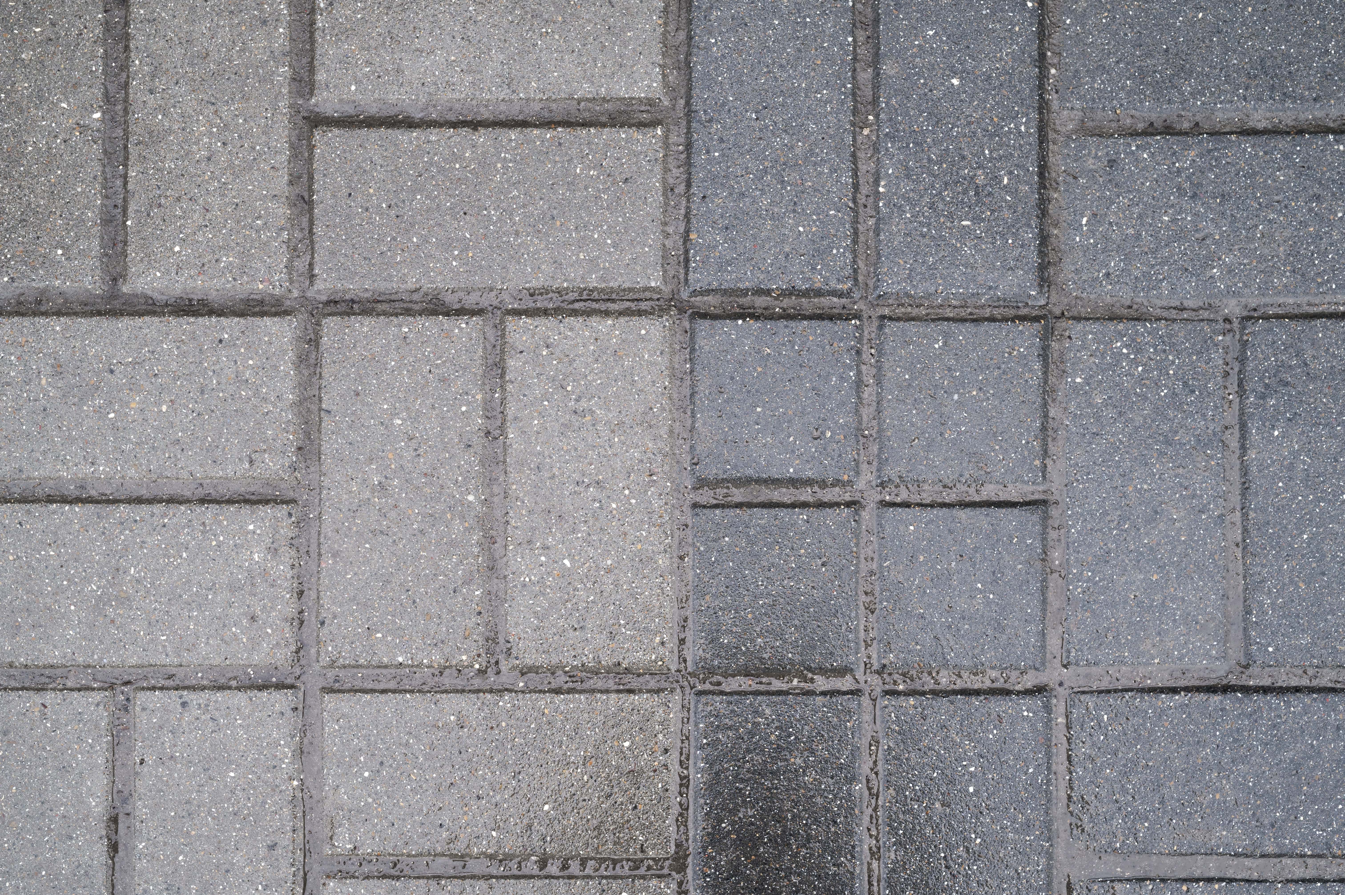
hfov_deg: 39.6
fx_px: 1867
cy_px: 448
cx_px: 672
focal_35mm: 50
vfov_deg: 27.0
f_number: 5.6
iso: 320
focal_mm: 50
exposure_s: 1/200
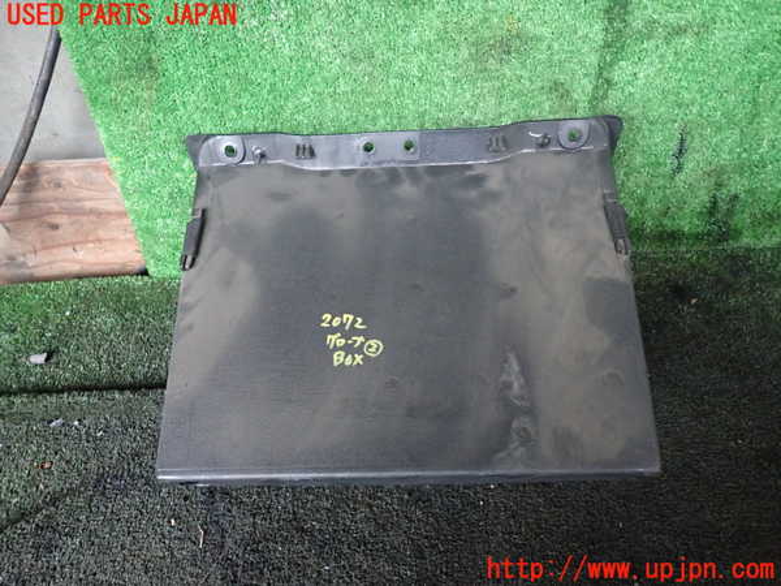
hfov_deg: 69.4
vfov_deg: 54.9
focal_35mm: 25
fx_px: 564
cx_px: 390
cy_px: 293
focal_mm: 4.5
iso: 640
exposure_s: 1/30
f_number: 2
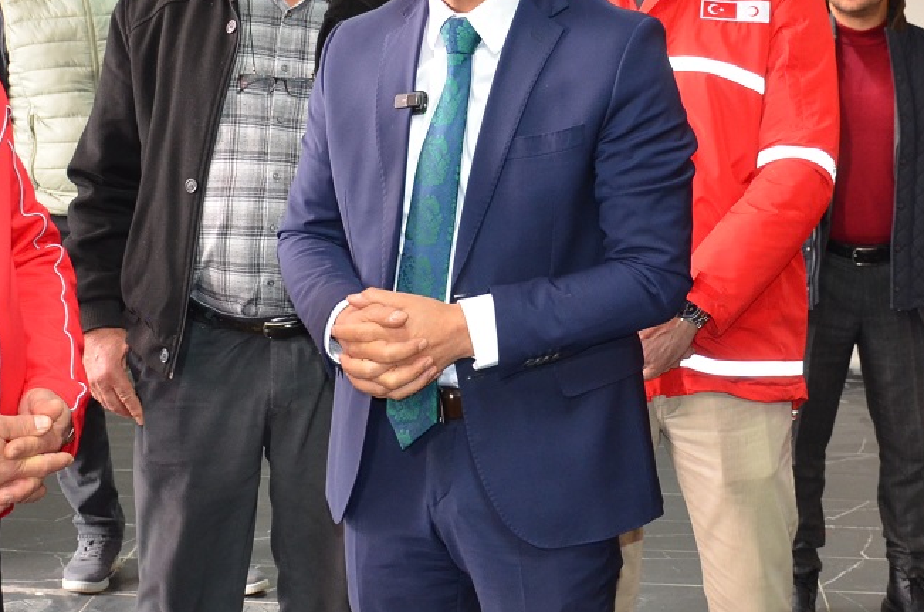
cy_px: 163
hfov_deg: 26.7
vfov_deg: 17.8
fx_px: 1946
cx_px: 466
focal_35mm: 76
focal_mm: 22
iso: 800
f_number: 3.5
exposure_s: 1/60
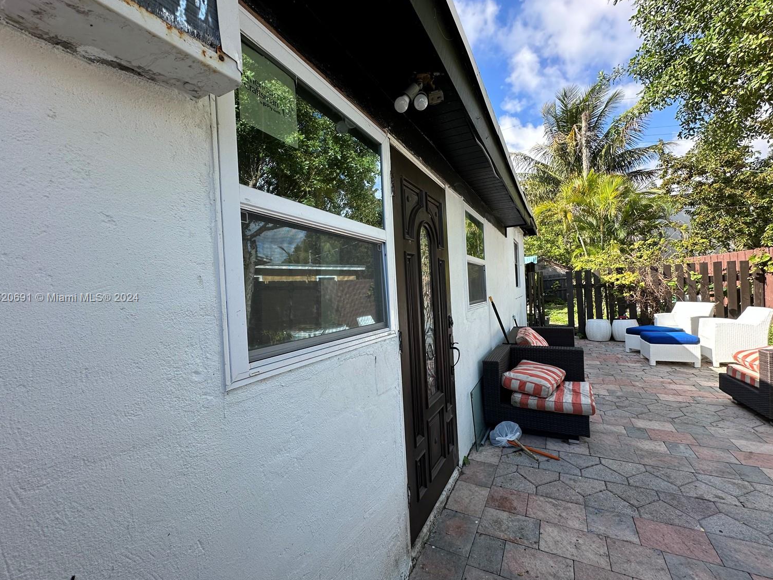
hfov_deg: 98.2
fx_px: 335
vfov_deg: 81.7
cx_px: 387
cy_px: 298
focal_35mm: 15
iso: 40
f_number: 2.2
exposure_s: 1/407
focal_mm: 2.22
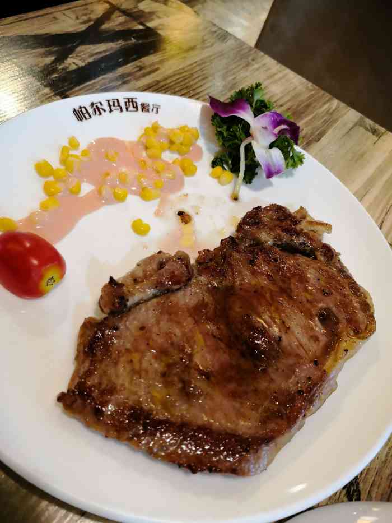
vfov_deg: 67.3
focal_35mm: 26
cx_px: 196
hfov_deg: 53.1
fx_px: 392
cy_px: 262
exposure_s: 1/50
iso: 500
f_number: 1.8
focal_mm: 4.75
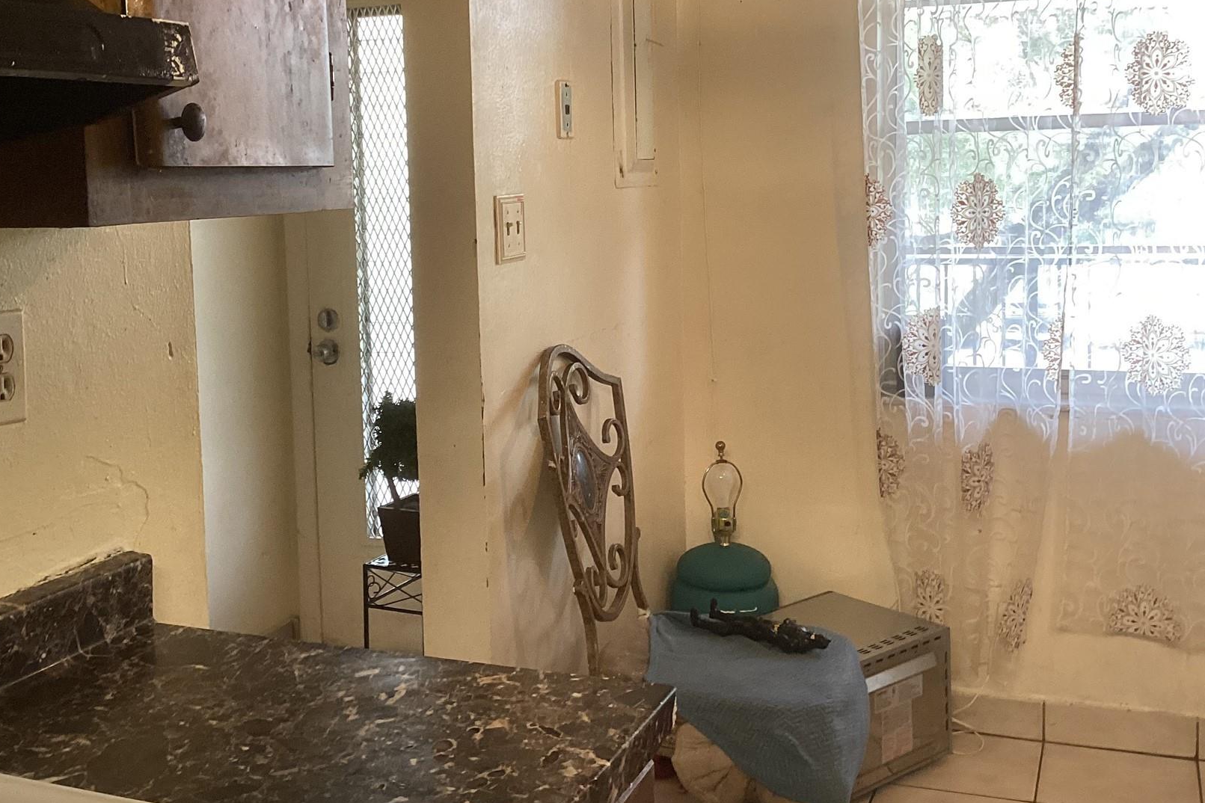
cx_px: 564
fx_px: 1372
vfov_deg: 32.4
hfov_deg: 47.4
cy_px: 292
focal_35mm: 41
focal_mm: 3.3
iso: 125
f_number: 2.4
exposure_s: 1/60
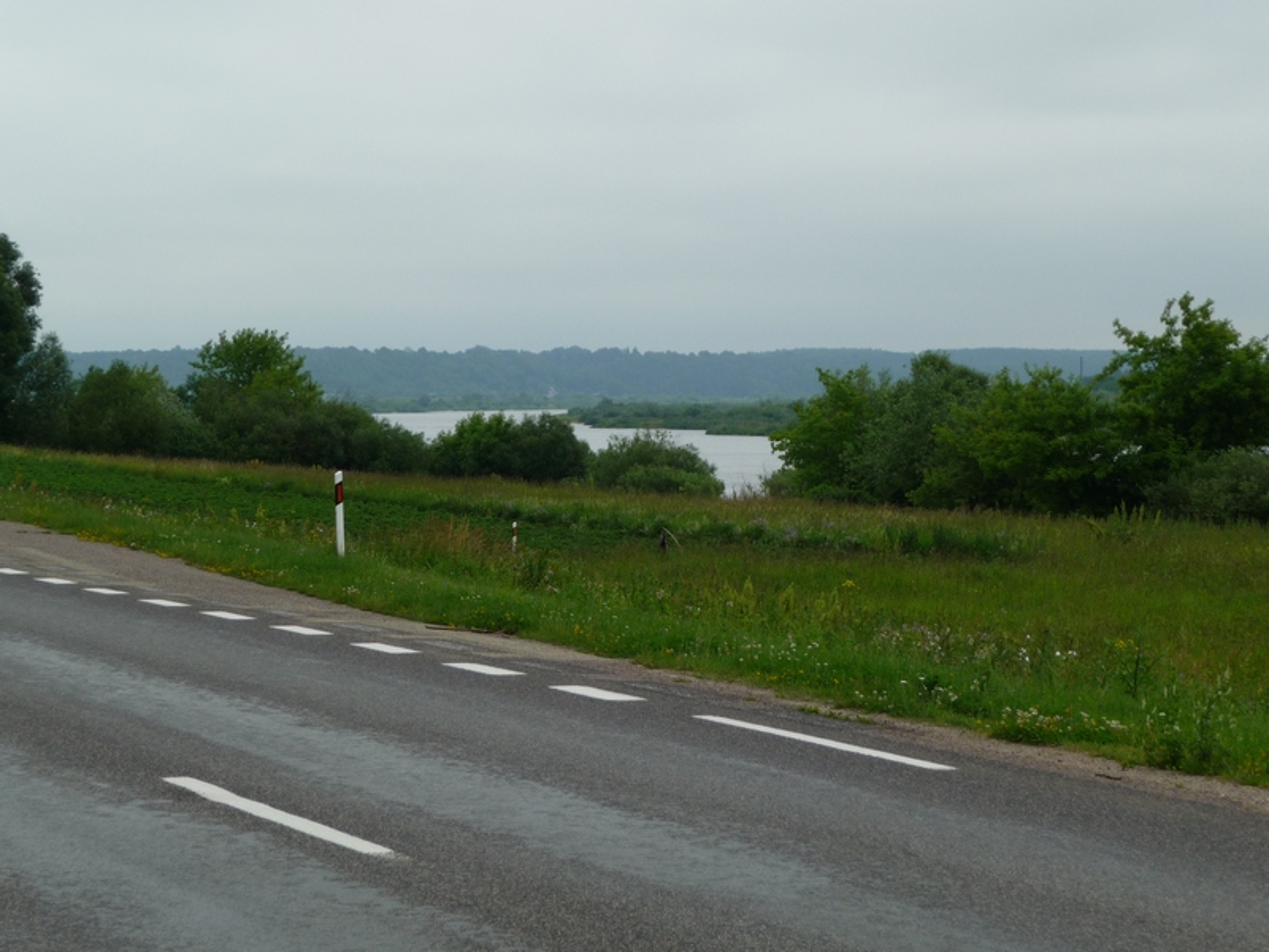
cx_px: 634
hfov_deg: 19.1
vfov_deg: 14.4
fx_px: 3776
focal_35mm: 103
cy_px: 476
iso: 100
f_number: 4.7
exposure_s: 1/250
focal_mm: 17.5
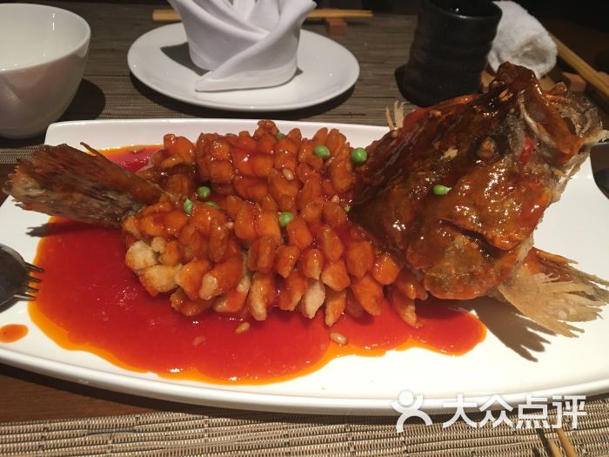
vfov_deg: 48.2
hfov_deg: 61.7
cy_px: 228
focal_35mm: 29
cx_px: 304
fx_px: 510
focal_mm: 4.15
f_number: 2.2
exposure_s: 1/33
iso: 160
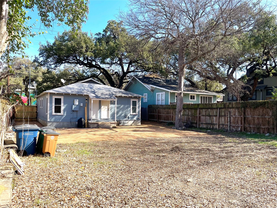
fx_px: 208
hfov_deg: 67.3
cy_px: 104
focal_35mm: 26
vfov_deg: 53.1
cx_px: 138
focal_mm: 4.2
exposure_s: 1/1171
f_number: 1.6
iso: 32
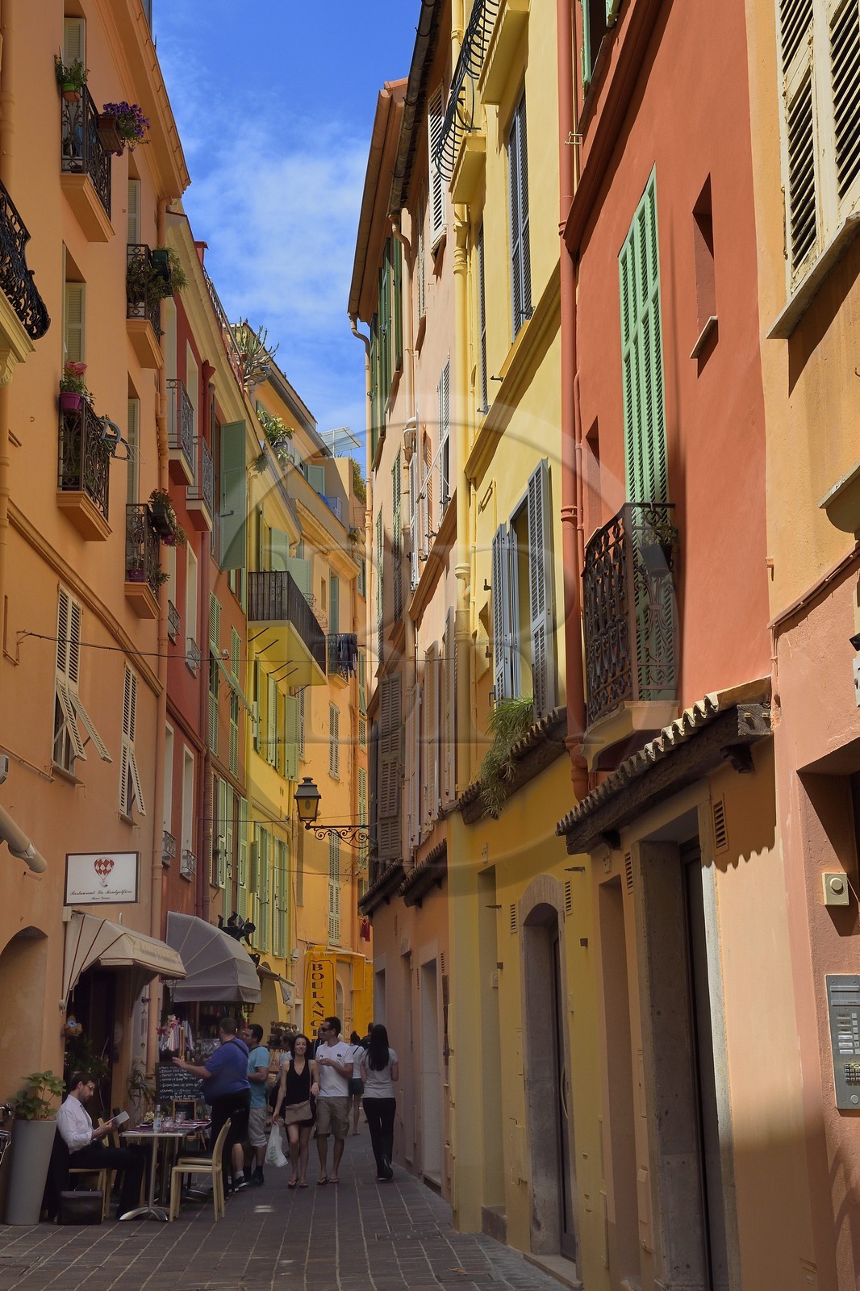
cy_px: 646
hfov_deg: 28.1
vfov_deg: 41.1
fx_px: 1721
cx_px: 430
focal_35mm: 48
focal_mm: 48
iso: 400
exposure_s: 1/125
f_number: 22
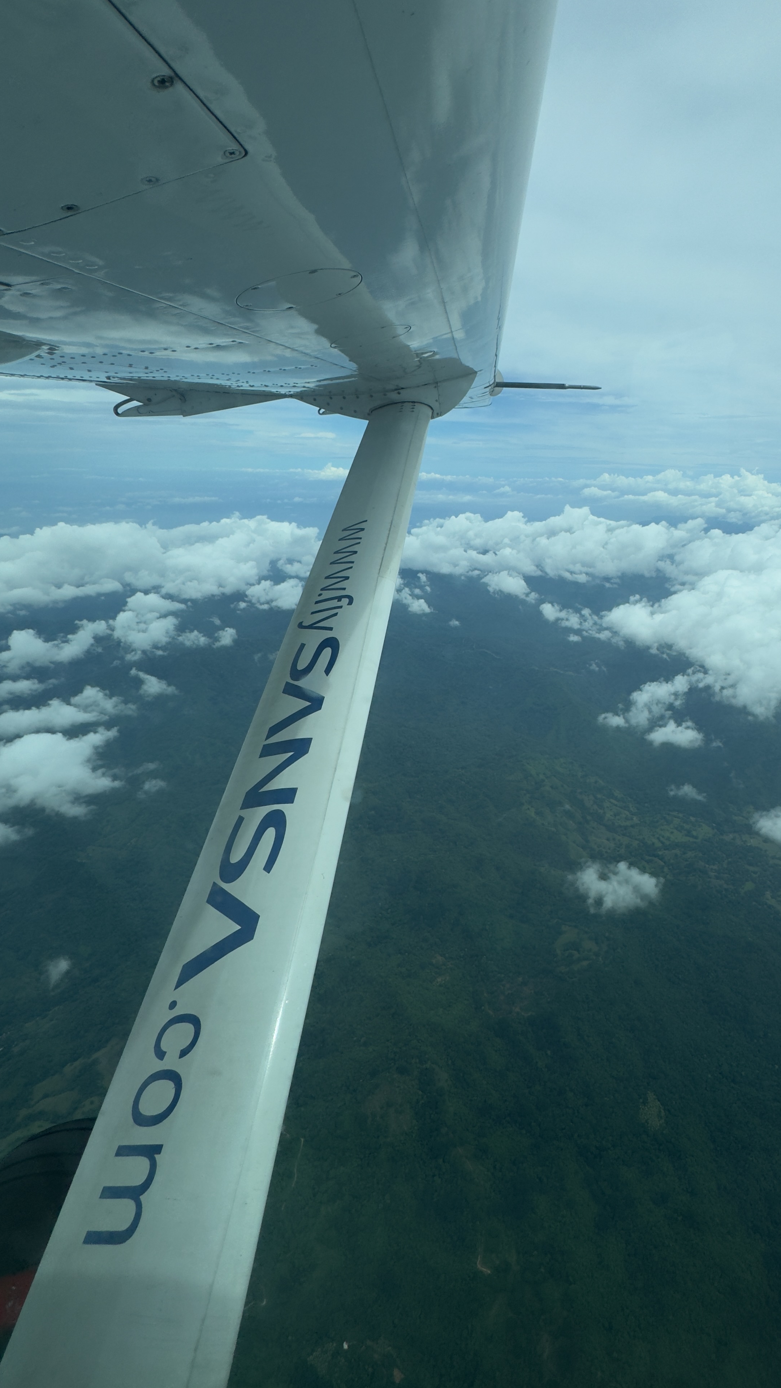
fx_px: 589
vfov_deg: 99.3
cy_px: 672
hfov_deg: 65.8
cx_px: 502
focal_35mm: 16
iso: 40
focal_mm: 2.22
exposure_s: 1/3906
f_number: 2.2
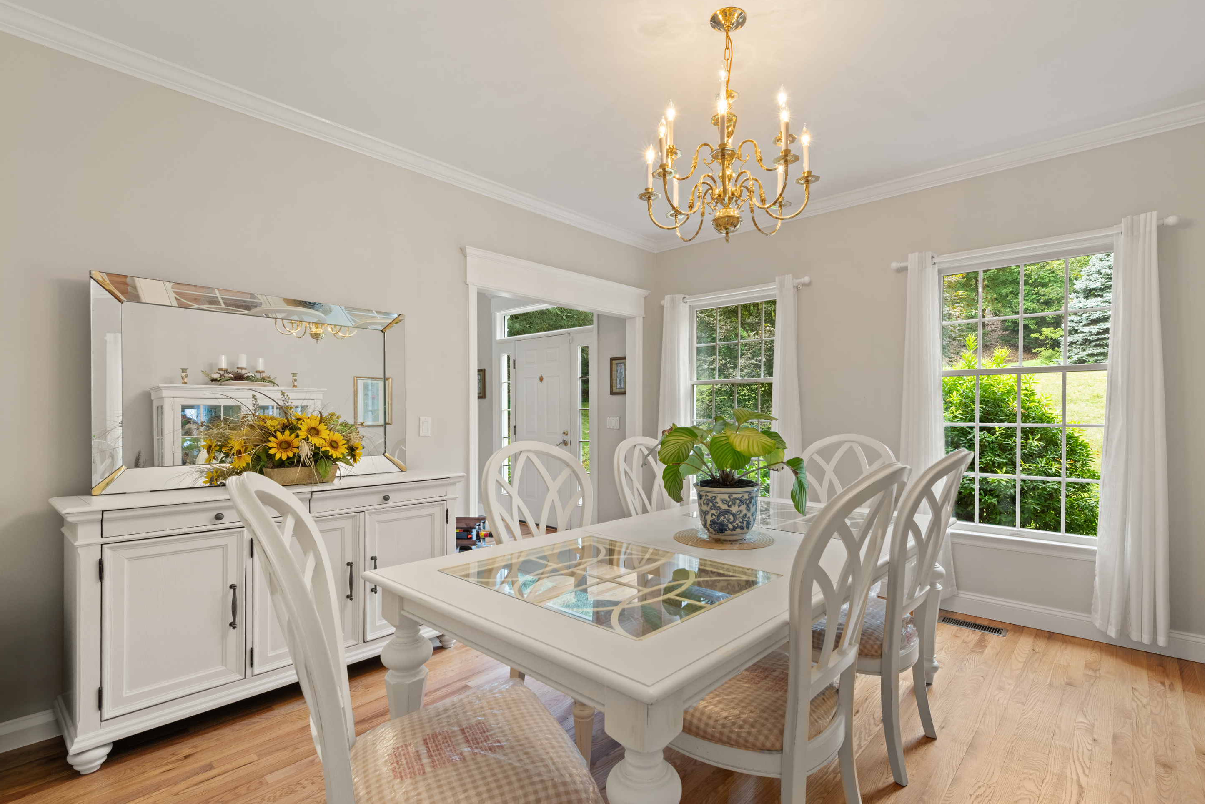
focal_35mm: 17
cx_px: 624
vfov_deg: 70.4
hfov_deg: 93.2
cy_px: 418
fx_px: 569
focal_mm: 16
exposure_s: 1/5
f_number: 13
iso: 250
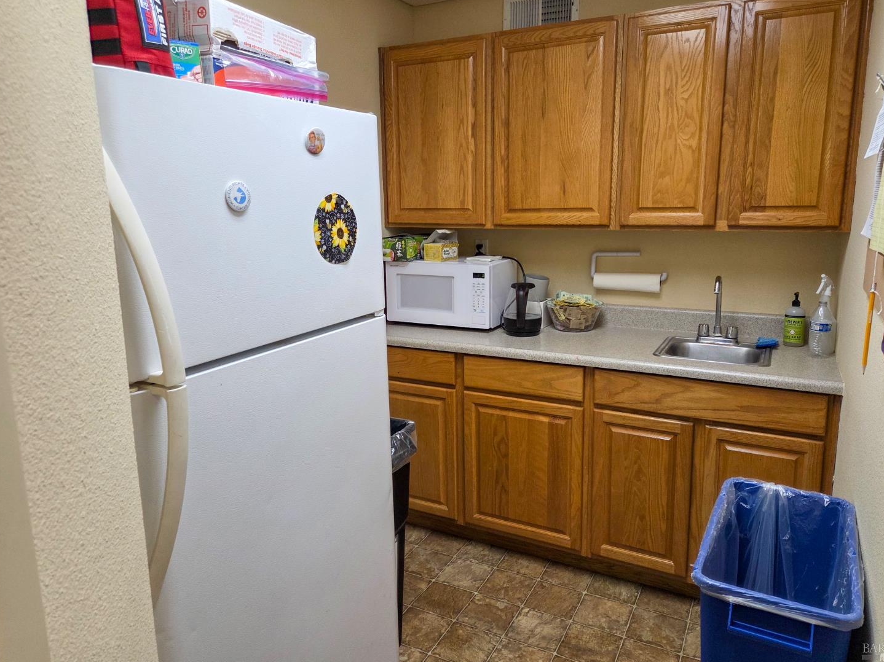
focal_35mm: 24
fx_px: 613
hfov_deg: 71.6
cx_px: 452
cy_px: 325
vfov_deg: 56.8
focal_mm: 5.4
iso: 200
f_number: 1.8
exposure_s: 1/120
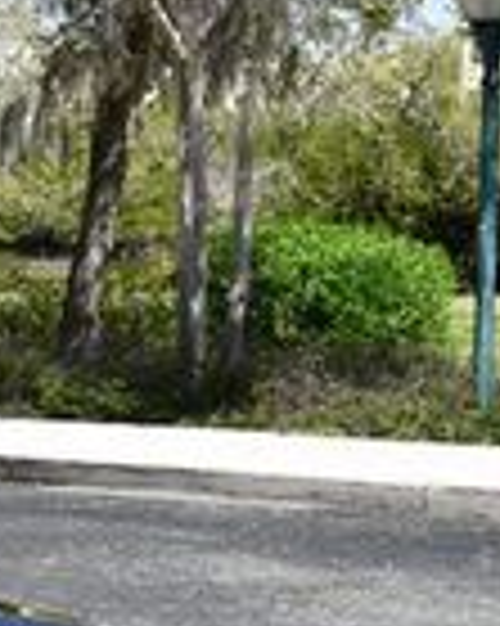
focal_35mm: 208
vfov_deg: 9.3
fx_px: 3852
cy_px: 513
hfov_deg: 6.8
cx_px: -937
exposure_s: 1/250
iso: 110
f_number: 8
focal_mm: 24
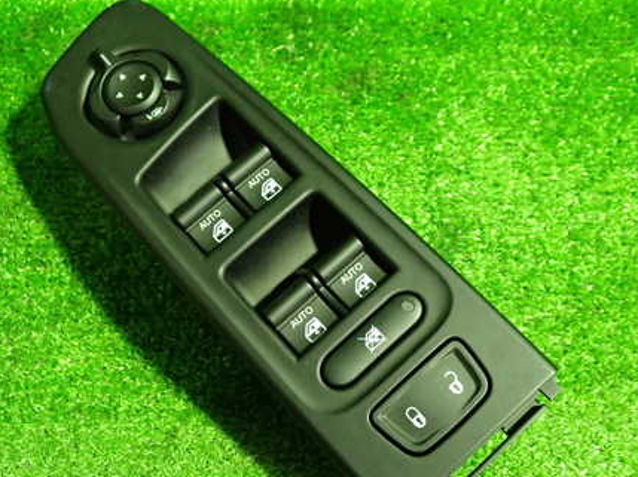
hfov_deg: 44.8
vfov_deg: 34.3
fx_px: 773
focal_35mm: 42
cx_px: 289
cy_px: 253
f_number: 2.3
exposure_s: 1/30
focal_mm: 5.4
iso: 640
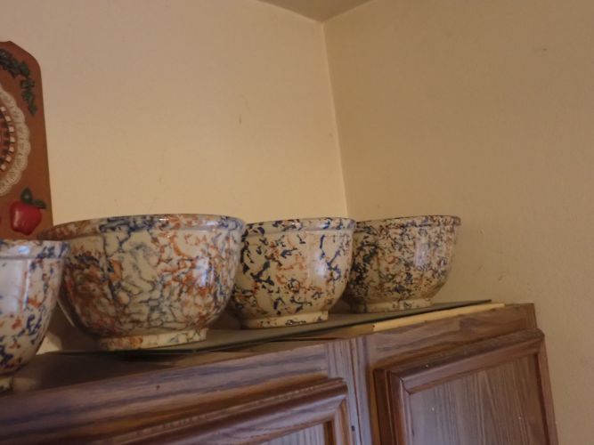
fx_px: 652
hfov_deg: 49.0
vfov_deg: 37.7
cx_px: 297
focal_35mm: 38
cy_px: 222
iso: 1600
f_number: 2.7
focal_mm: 6.83
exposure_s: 1/40
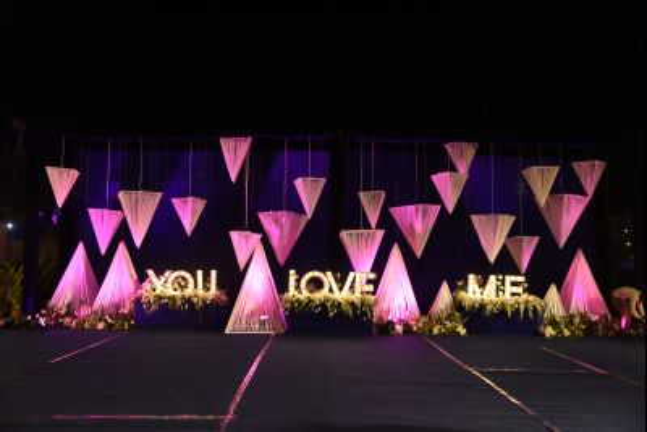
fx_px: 557
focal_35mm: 31
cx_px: 324
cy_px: 216
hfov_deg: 60.3
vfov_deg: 42.4
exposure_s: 1/100
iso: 1000
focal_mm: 31
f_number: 4.5
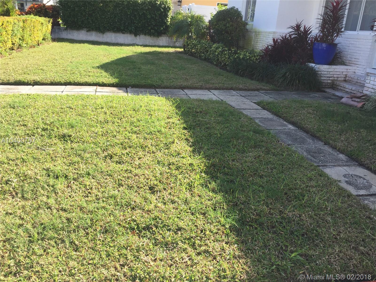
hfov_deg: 61.7
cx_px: 188
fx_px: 315
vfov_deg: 48.2
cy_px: 141
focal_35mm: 29
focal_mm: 4.15
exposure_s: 1/760
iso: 32
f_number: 2.2
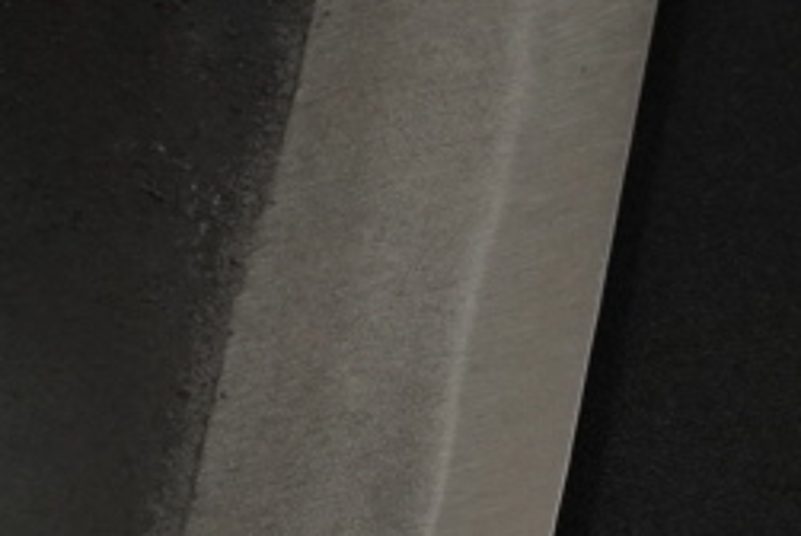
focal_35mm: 269
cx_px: -64
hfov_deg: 7.6
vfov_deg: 5.1
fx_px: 6003
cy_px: 475
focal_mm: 27.9
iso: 1600
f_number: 9
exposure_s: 1/160
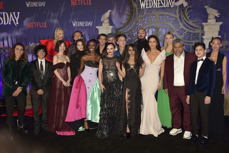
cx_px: 114
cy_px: 76
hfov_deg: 48.5
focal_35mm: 40
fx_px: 254
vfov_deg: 33.4
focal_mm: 40
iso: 1000
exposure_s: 1/250
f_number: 6.3
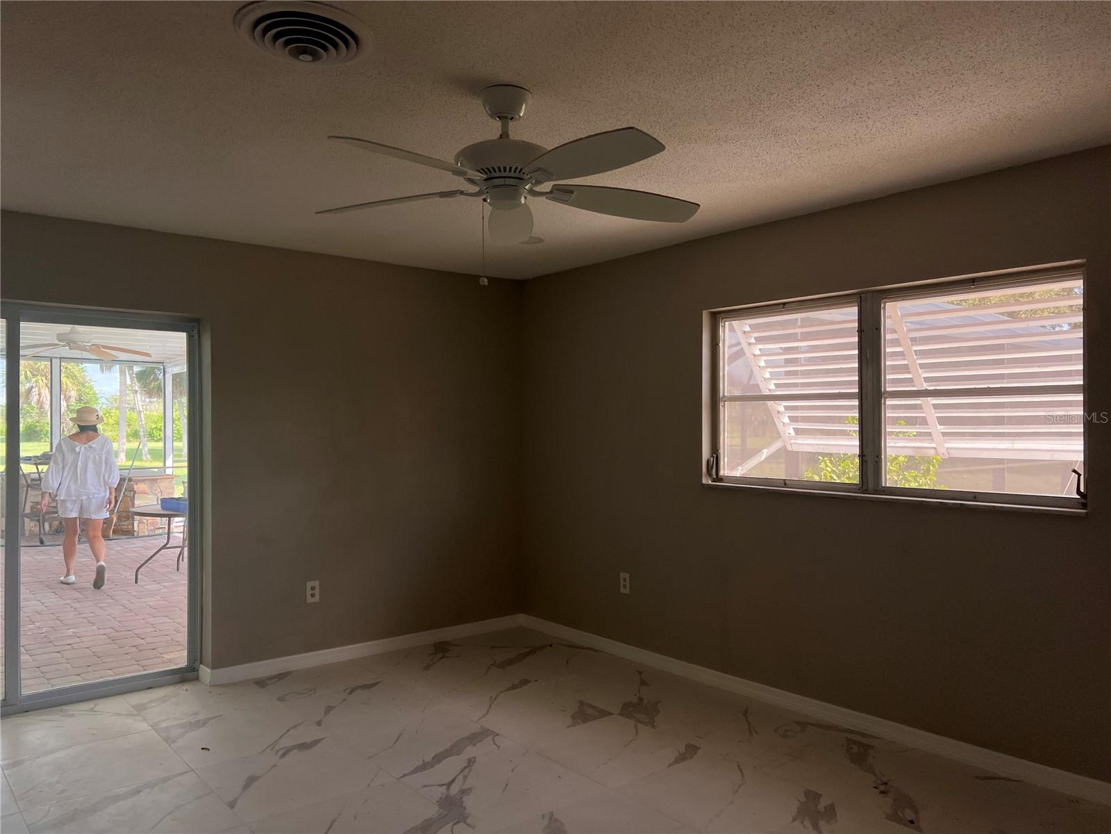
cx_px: 556
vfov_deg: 53.1
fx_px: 834
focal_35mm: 26
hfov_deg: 67.3
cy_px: 417
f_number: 1.5
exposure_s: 1/132
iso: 32
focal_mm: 5.7
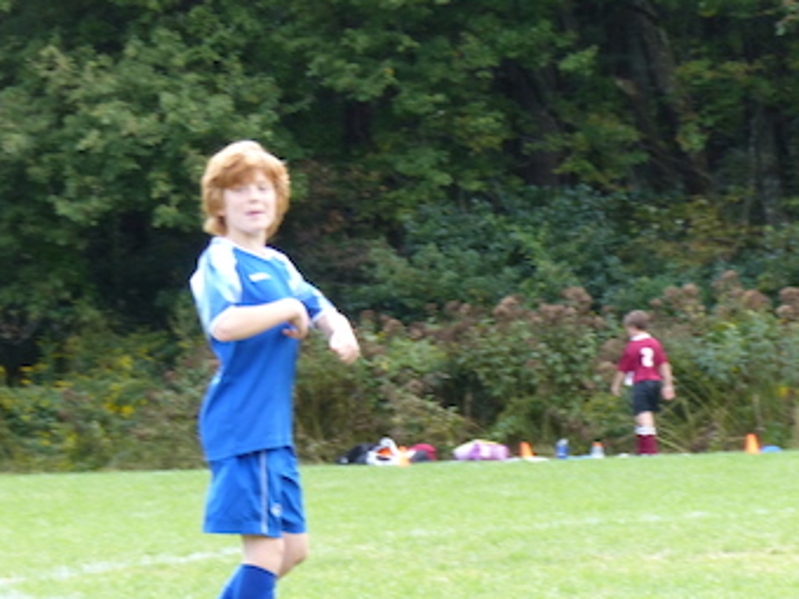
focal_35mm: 246
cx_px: 424
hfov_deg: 8.0
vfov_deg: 6.0
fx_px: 5678
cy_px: 308
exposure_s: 1/500
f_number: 2.8
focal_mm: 28.3
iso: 200
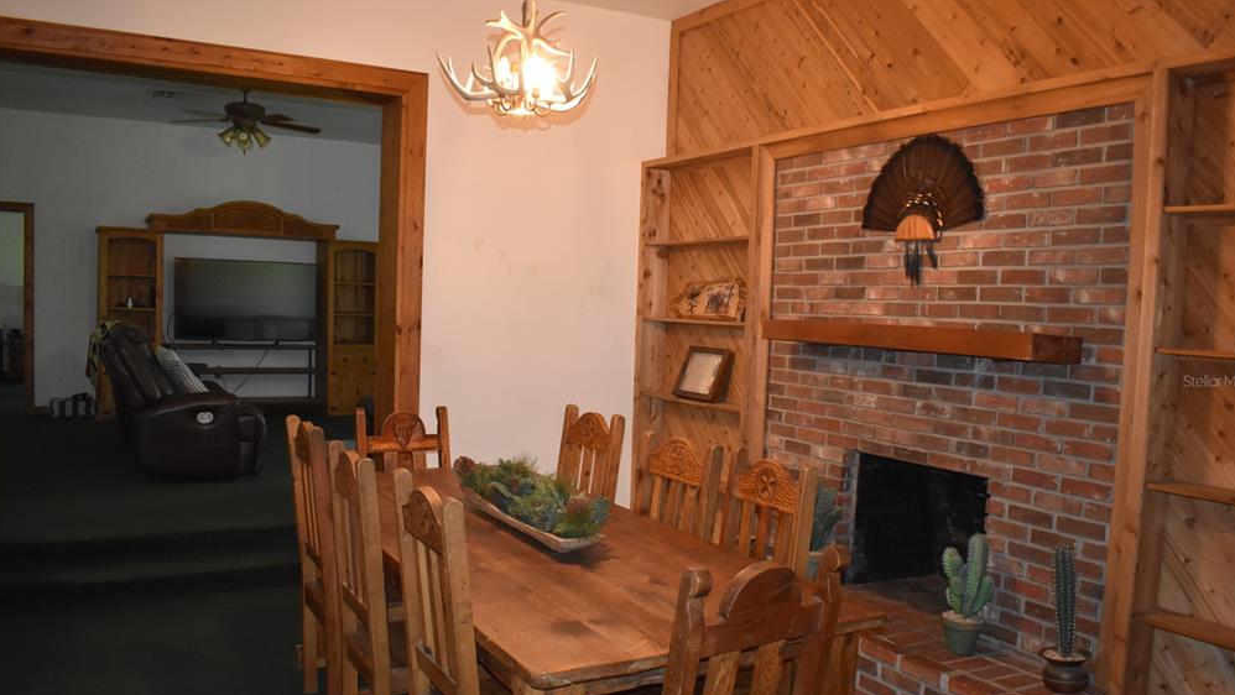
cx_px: 620
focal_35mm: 29
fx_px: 950
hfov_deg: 66.1
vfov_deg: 40.2
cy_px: 381
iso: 2200
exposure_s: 1/60
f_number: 3.5
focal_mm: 18
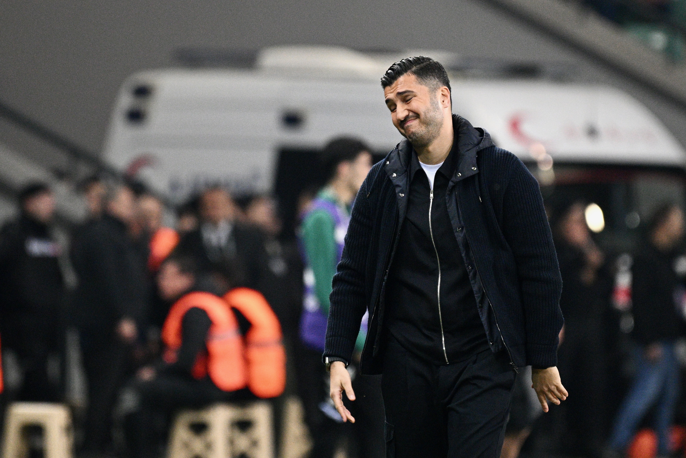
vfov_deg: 2.3
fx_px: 11433
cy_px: 229
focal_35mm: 600
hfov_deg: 3.4
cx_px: 343
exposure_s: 1/320
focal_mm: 600
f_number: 6.3
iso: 4000
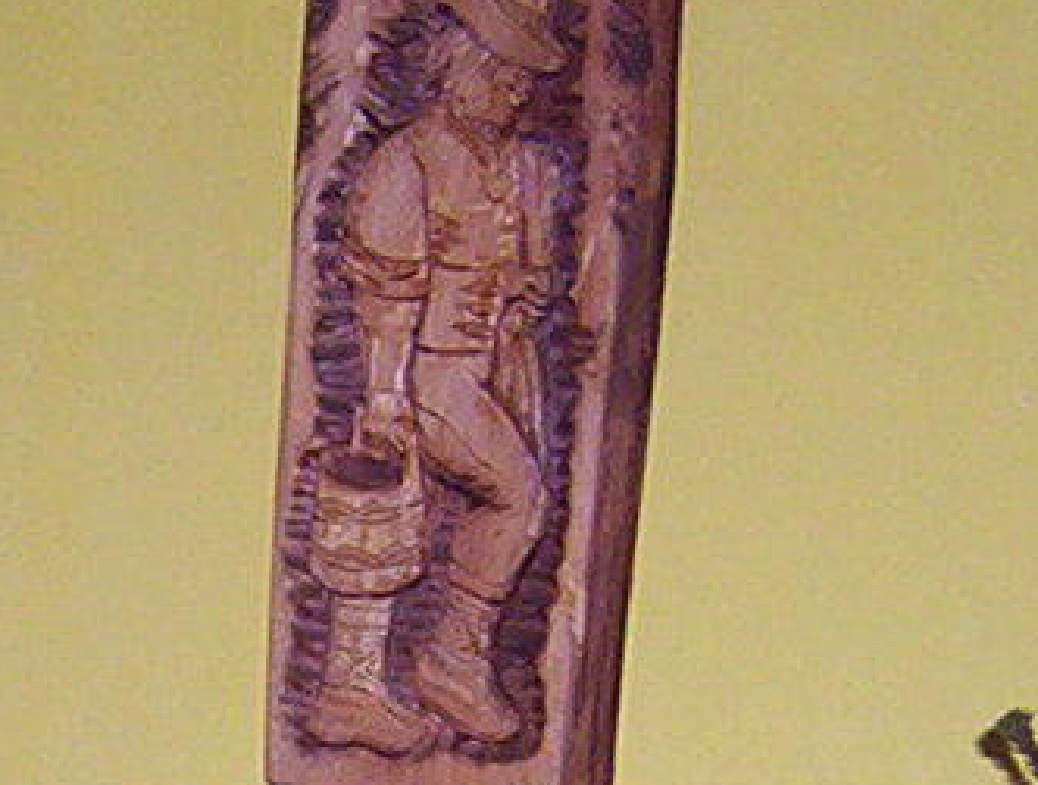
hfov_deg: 13.4
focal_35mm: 139
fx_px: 4180
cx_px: -478
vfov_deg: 10.3
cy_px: 1282
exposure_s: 1/60
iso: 140
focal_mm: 5.26
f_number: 3.84
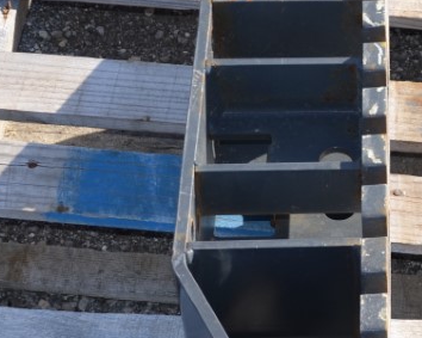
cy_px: 185
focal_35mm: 129
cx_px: 447
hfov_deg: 14.6
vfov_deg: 12.0
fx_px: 1611
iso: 100
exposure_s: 1/200
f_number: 7.1
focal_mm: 28
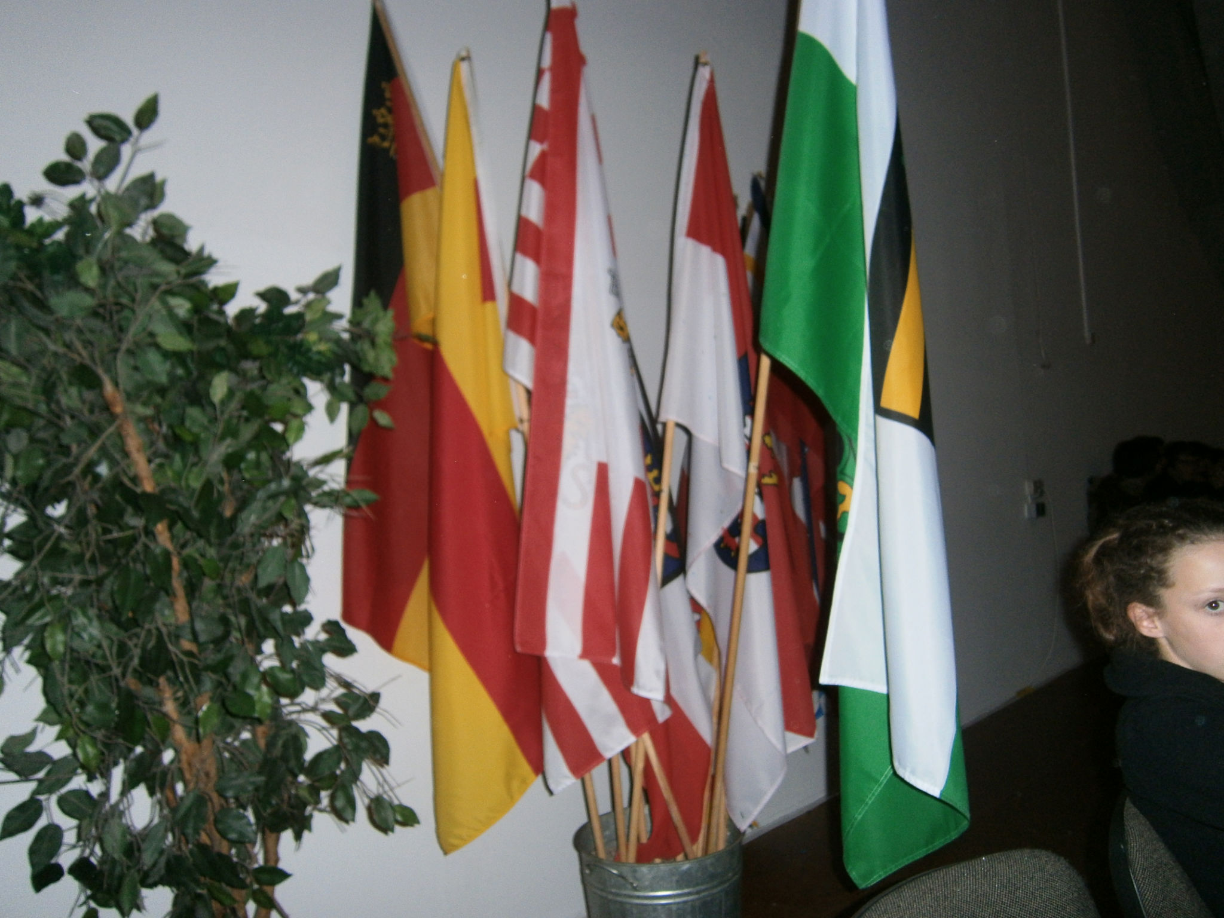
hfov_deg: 67.3
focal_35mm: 26
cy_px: 459
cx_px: 612
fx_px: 919
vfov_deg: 53.1
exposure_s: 1/30
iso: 125
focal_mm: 4.7
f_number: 2.8
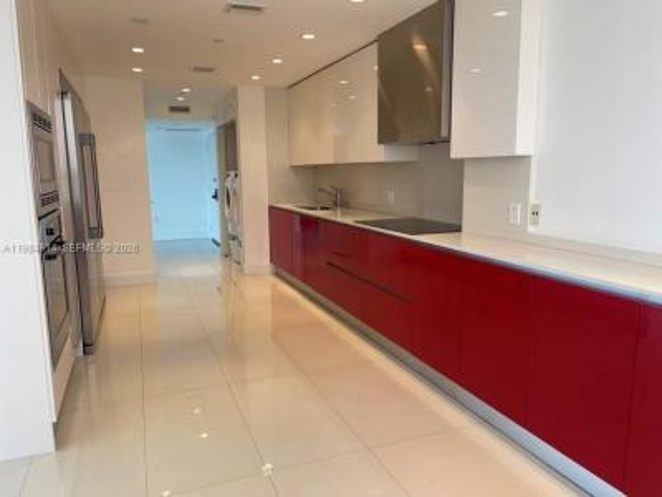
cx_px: 331
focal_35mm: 25
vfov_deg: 54.9
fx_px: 478
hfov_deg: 69.4
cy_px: 248
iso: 100
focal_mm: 5.1
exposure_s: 1/120
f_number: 1.6
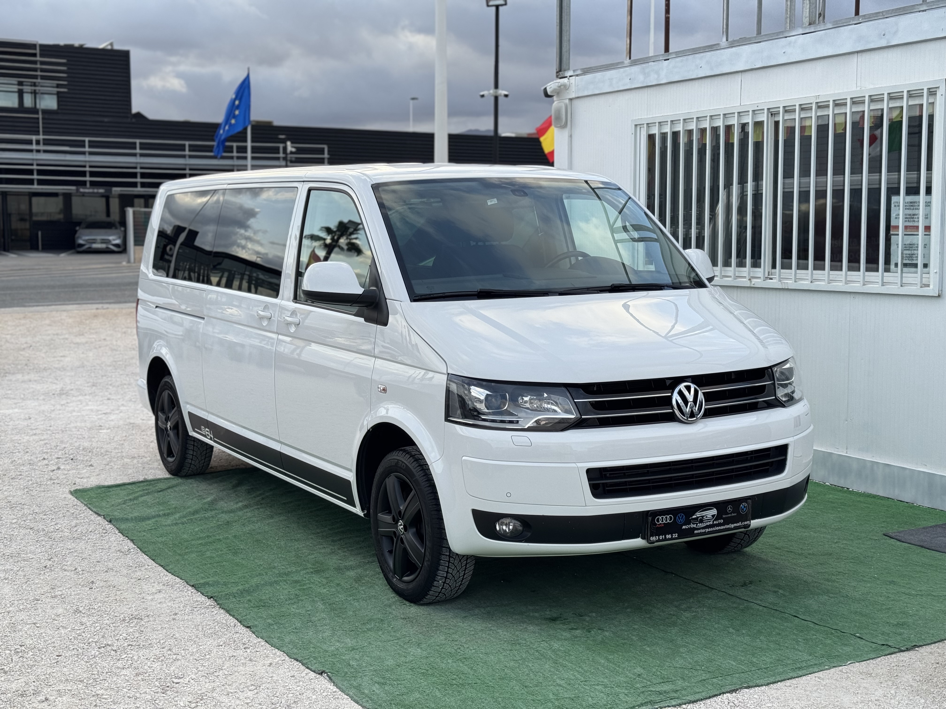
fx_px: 1312
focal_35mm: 48
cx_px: 473
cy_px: 354
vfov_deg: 30.3
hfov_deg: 39.7
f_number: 1.78
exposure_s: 1/783
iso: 64
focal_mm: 6.76
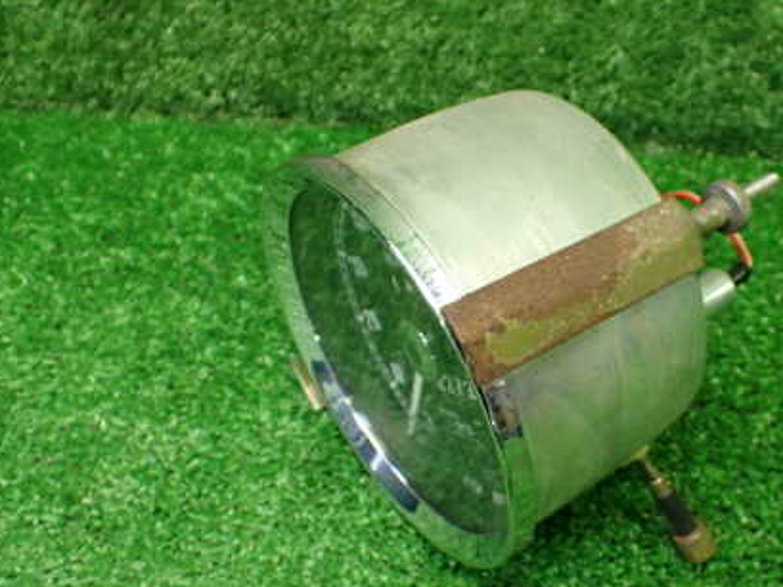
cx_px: 515
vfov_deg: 32.8
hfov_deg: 42.4
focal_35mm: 44
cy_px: 335
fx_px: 996
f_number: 2.3
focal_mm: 5.4
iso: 800
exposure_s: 1/125
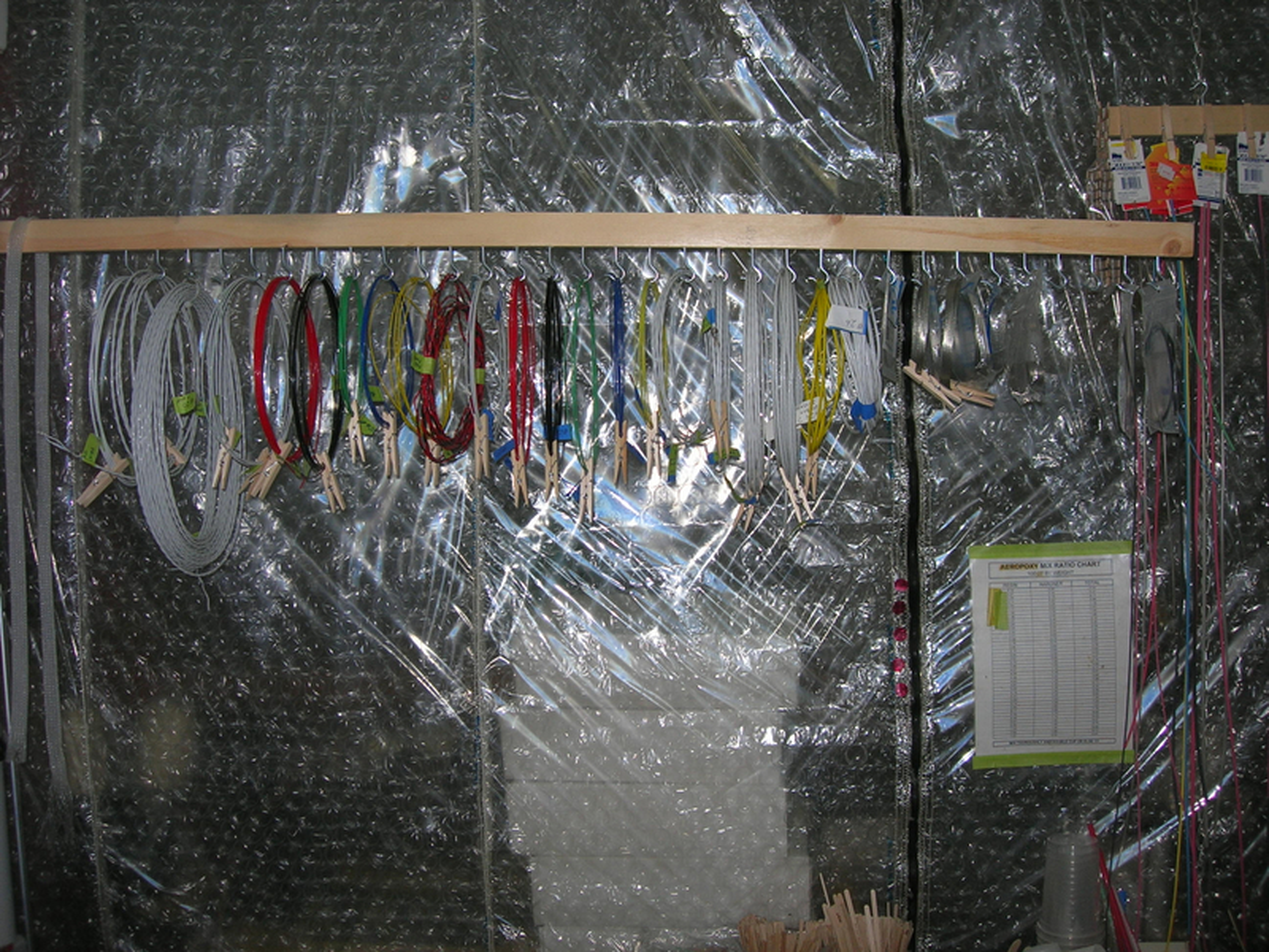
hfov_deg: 49.0
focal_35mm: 38
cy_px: 476
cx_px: 634
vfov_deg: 37.7
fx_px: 1393
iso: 64
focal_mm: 7.8
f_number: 2.8
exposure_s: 1/60.1
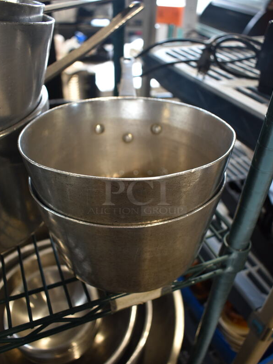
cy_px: 192
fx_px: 316
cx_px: 136
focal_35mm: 30
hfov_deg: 46.8
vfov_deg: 59.9
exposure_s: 1/30
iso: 280
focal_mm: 18
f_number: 3.5
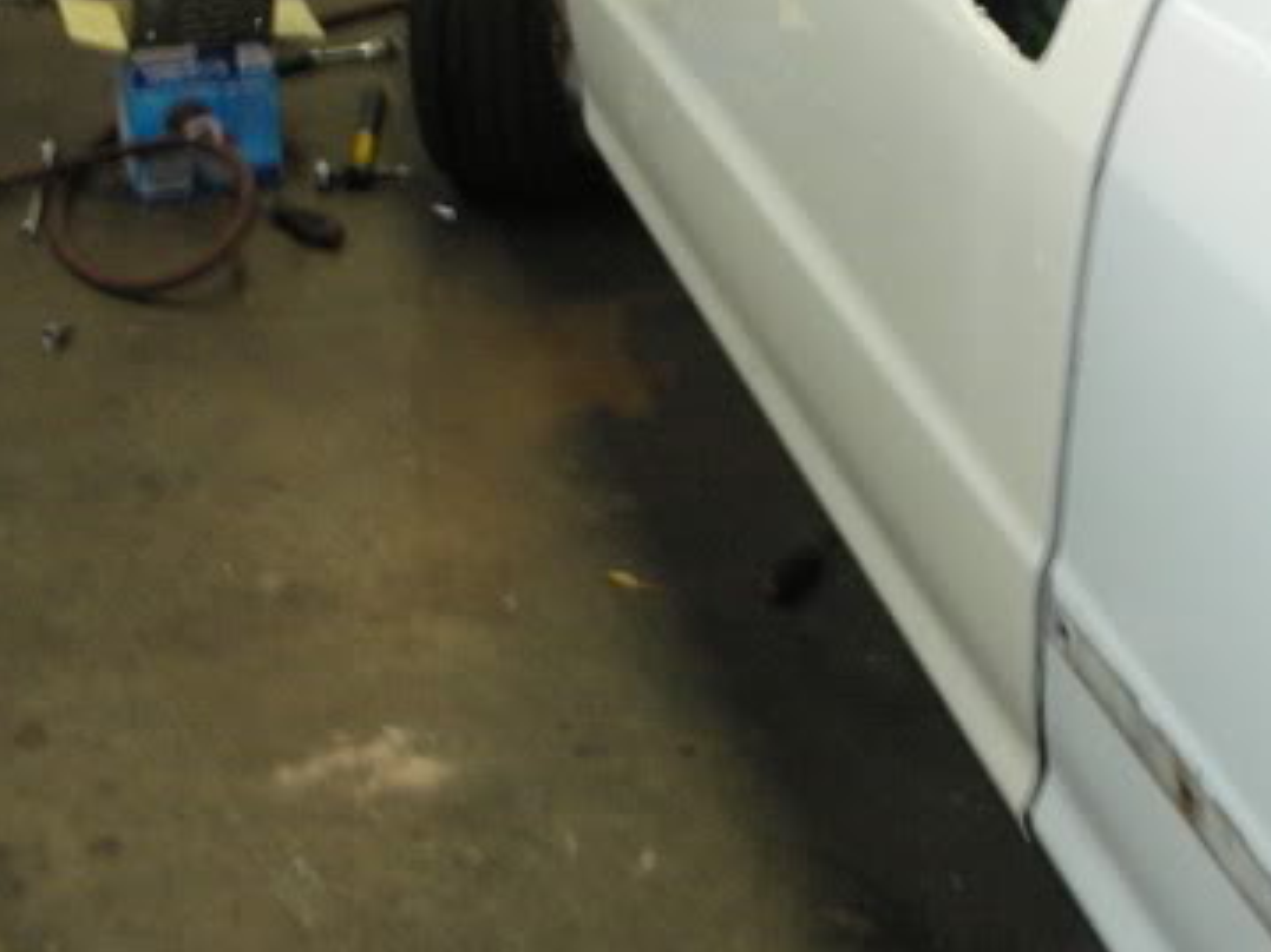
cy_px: 488
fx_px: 2863
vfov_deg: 18.9
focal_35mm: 78
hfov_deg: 24.6
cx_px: 1005
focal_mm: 5.8
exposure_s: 1/13.4
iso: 200
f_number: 3
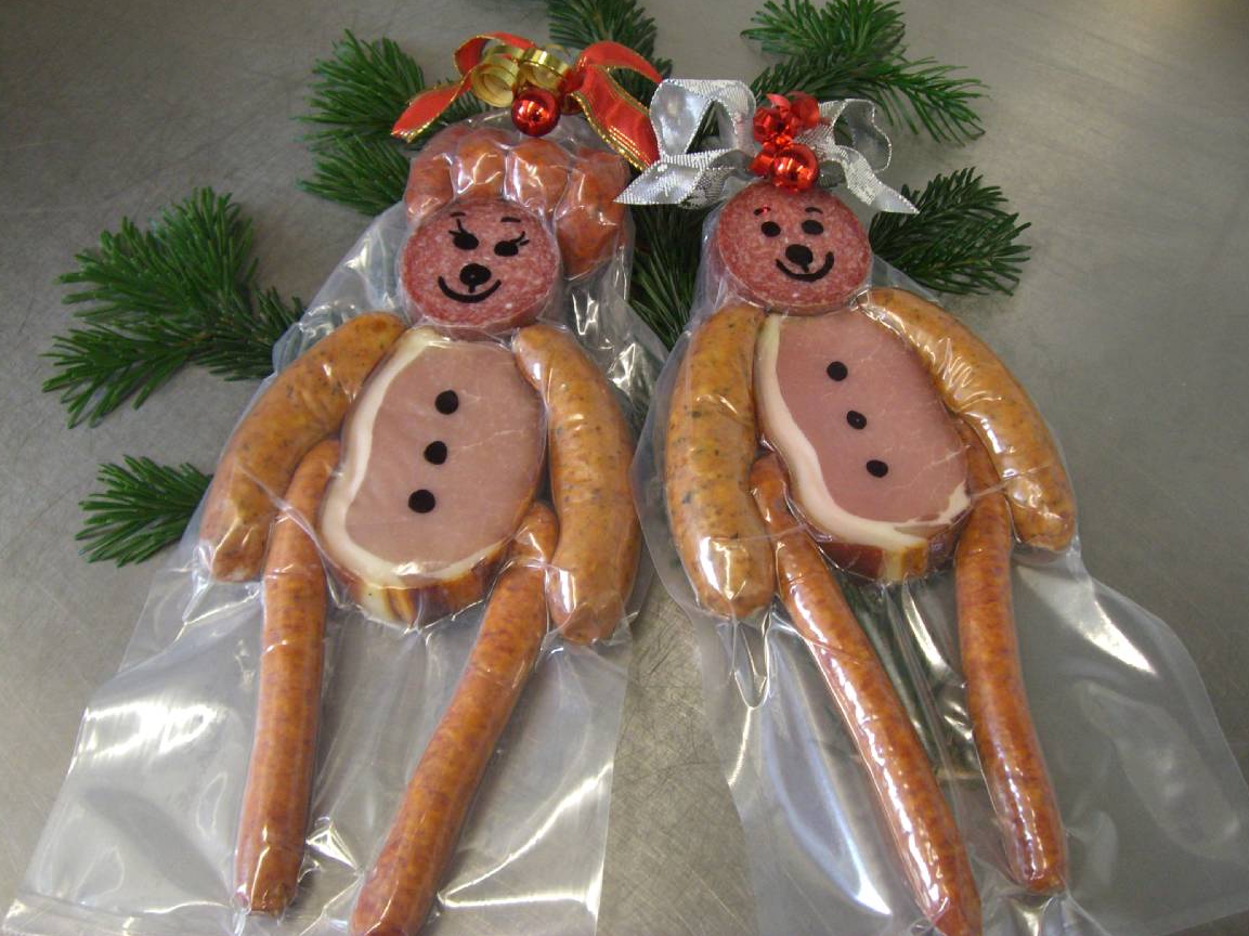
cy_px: 459
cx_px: 632
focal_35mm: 39
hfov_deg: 47.9
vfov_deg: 36.8
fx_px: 1407
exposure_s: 1/60
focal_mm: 6.2
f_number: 2.7
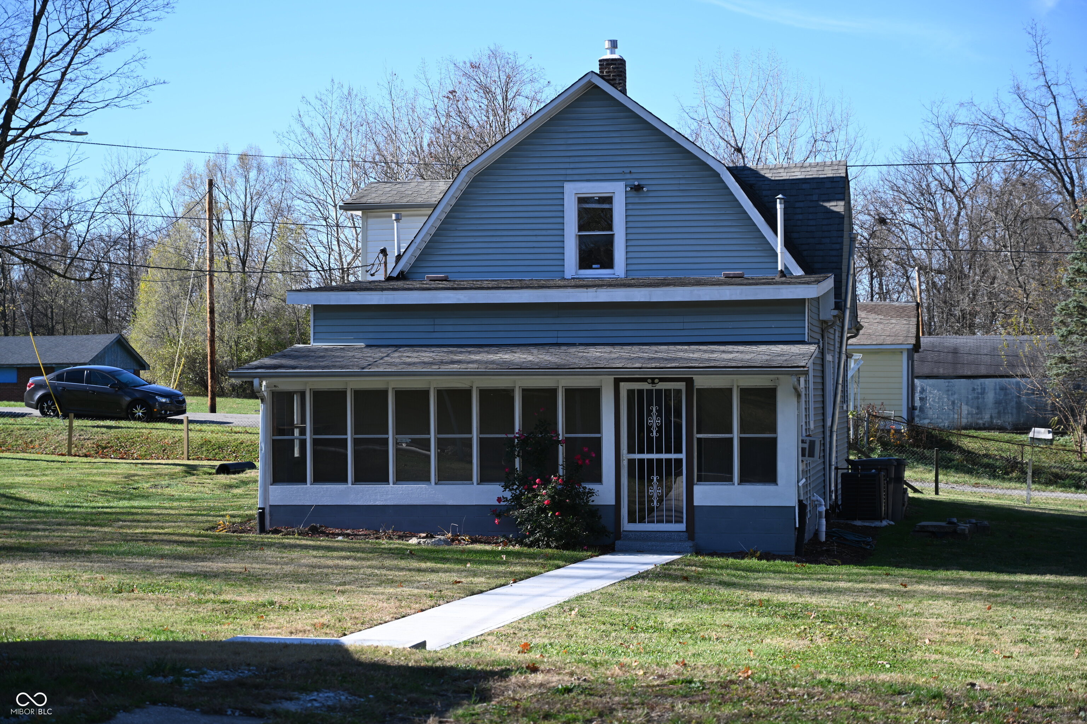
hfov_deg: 28.8
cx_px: 544
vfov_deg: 19.5
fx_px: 2113
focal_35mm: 70
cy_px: 362
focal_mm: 70
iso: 100
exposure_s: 1/500
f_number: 4
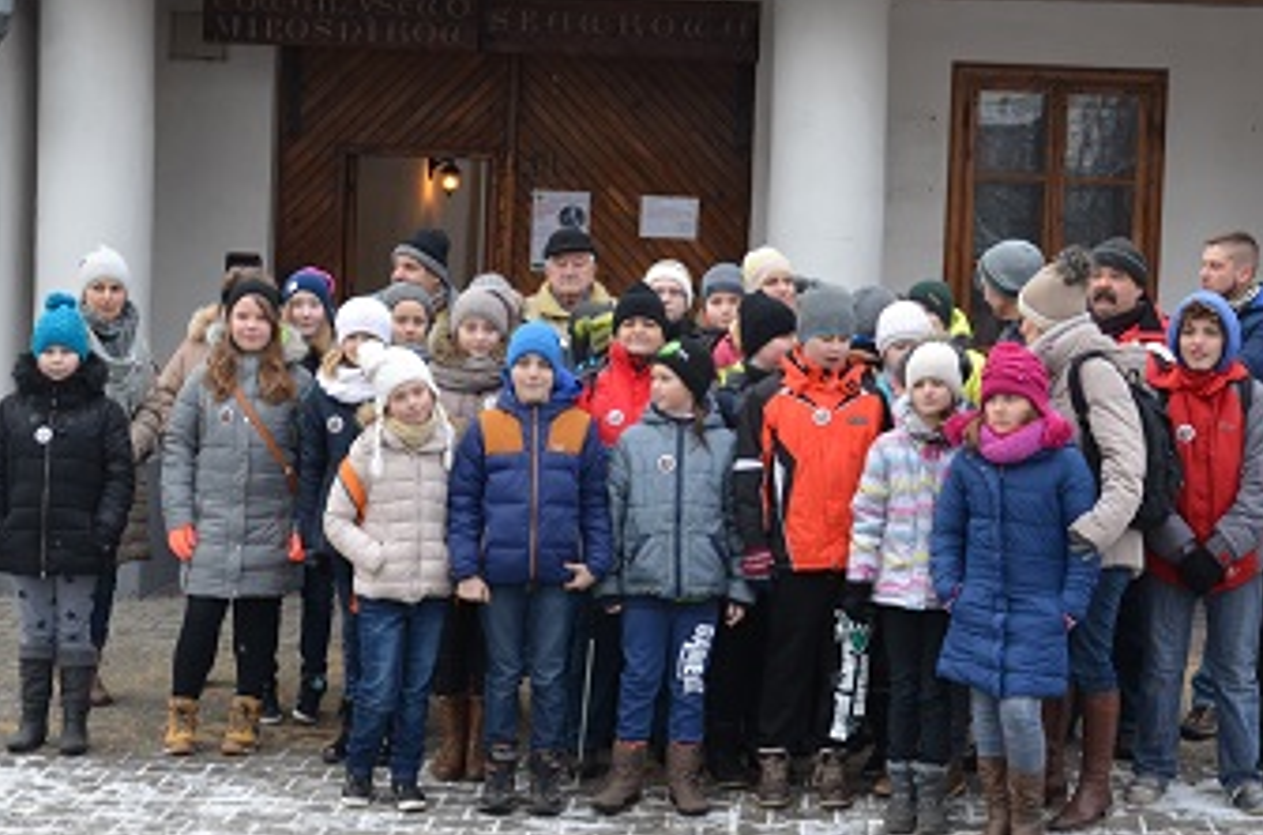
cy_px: 393
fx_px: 2344
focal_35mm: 67
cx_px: 650
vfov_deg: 20.2
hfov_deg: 30.2
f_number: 5.6
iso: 400
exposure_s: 1/125
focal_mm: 30
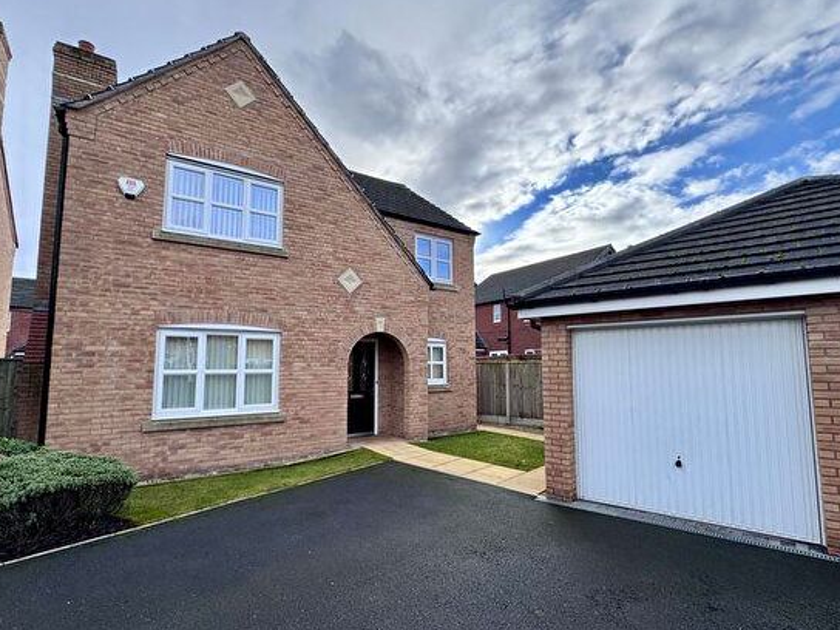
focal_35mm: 18
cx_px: 442
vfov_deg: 71.6
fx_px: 437
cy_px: 323
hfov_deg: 87.7
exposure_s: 1/858
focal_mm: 2.22
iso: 50
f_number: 2.2
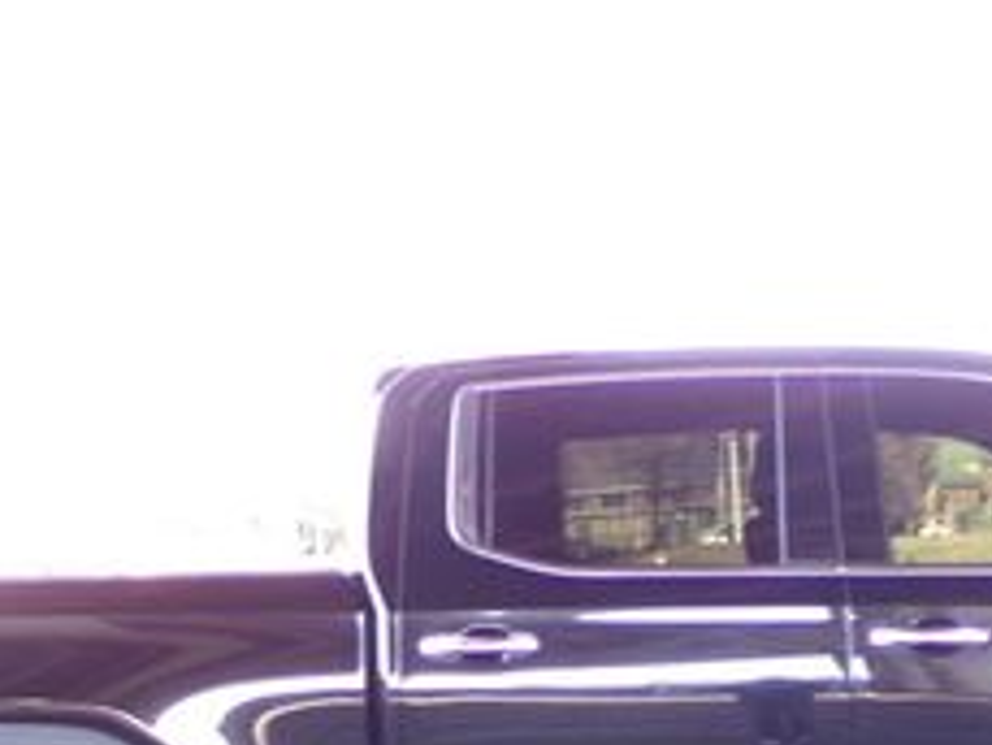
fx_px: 1921
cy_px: 905
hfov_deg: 28.3
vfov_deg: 20.5
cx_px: 814
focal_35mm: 67
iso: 200
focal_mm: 4.3
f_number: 3.7
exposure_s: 1/30
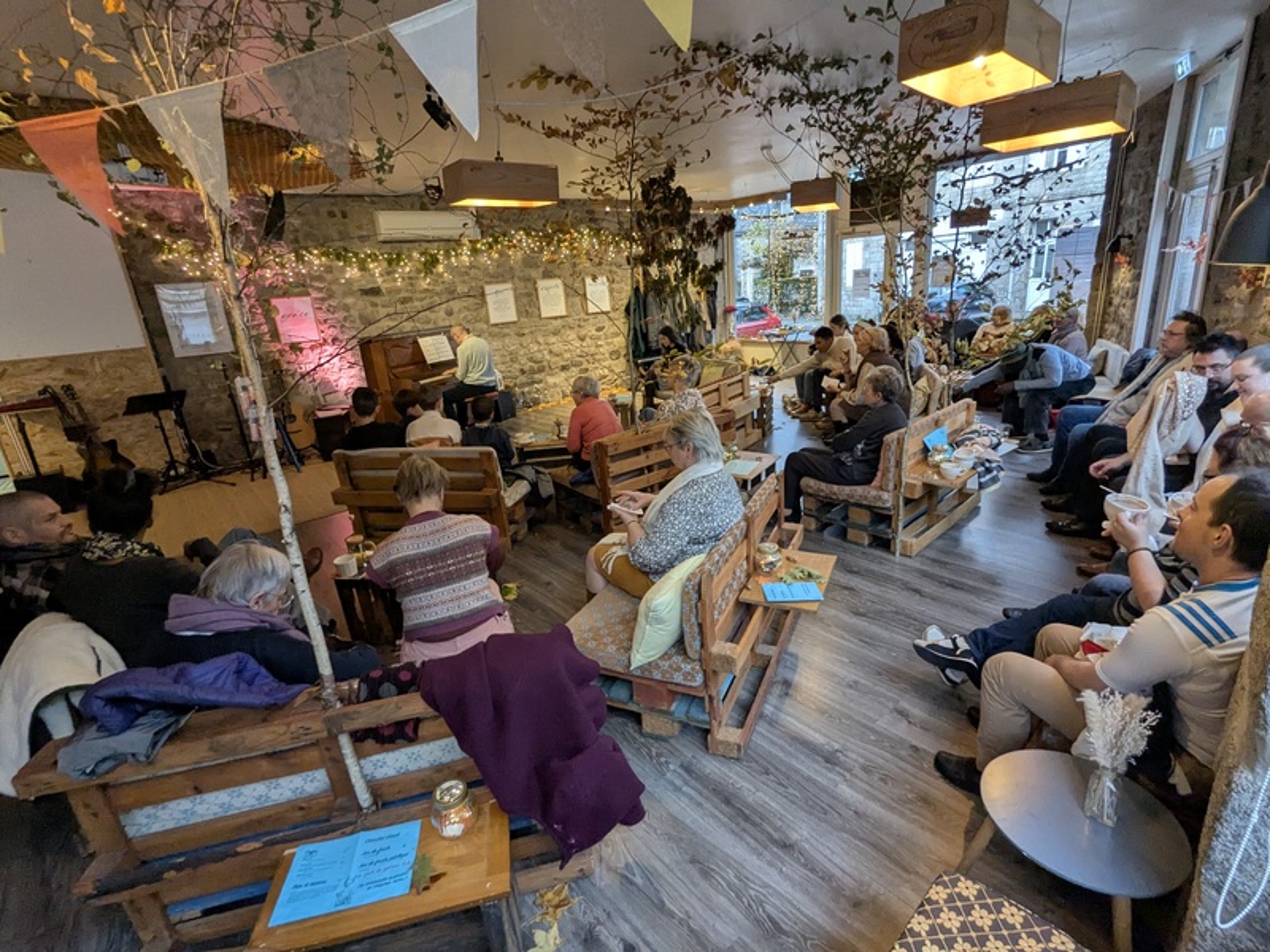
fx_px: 587
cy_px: 476
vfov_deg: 78.1
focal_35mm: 16
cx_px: 635
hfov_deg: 94.5
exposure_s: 1/50
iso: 318
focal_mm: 2.35
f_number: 2.2
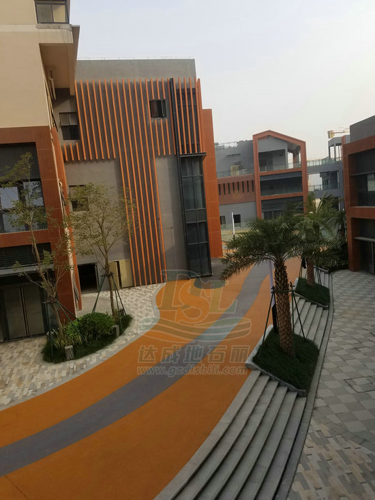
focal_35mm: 26
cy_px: 250
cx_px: 188
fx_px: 375
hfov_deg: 53.1
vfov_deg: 67.3
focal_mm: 4.2
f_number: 1.7
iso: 50
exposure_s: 1/1437
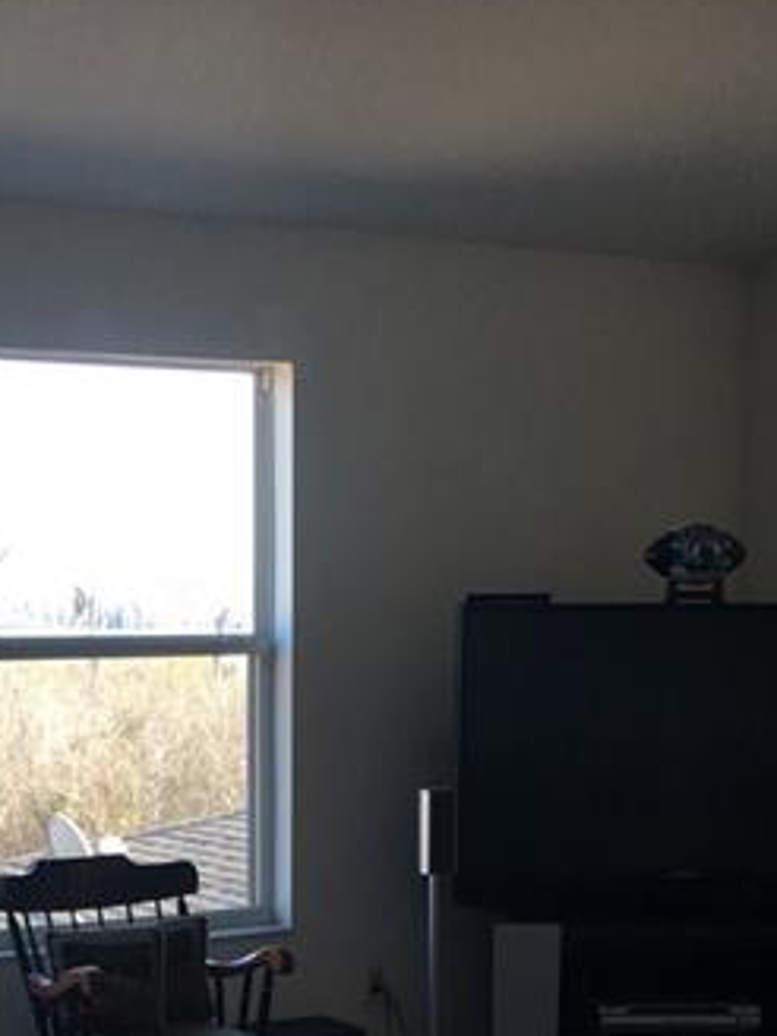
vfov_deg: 27.8
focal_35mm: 68
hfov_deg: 21.3
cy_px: 865
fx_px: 2035
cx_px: 130
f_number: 2.2
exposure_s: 1/120
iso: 40
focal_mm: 4.15
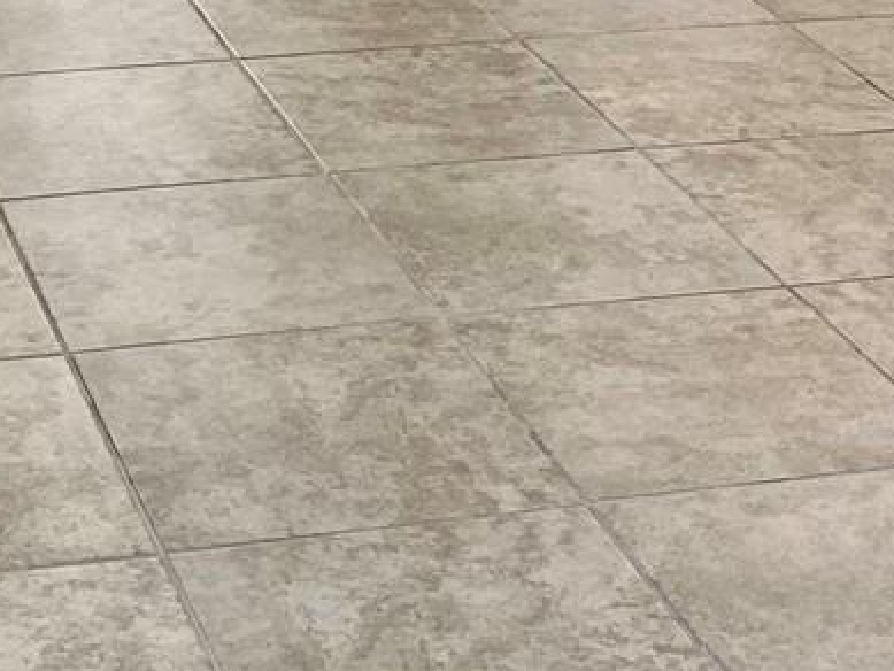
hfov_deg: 18.3
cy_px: -687
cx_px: 267
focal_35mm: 107
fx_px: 2764
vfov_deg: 12.2
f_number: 1.8
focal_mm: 4.25
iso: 64
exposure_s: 1/60
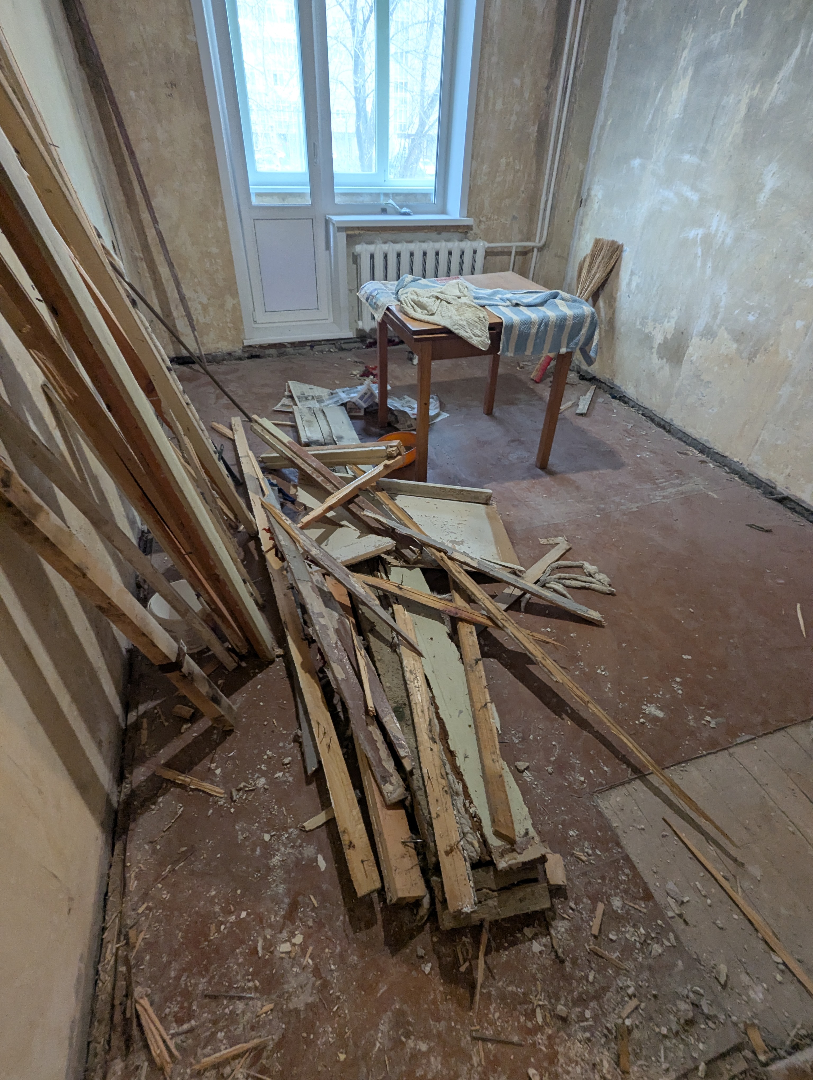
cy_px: 540
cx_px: 406
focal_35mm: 16
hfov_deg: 78.2
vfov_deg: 94.4
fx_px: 500
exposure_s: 1/33.3
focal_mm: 2.35
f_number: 2.2
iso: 168
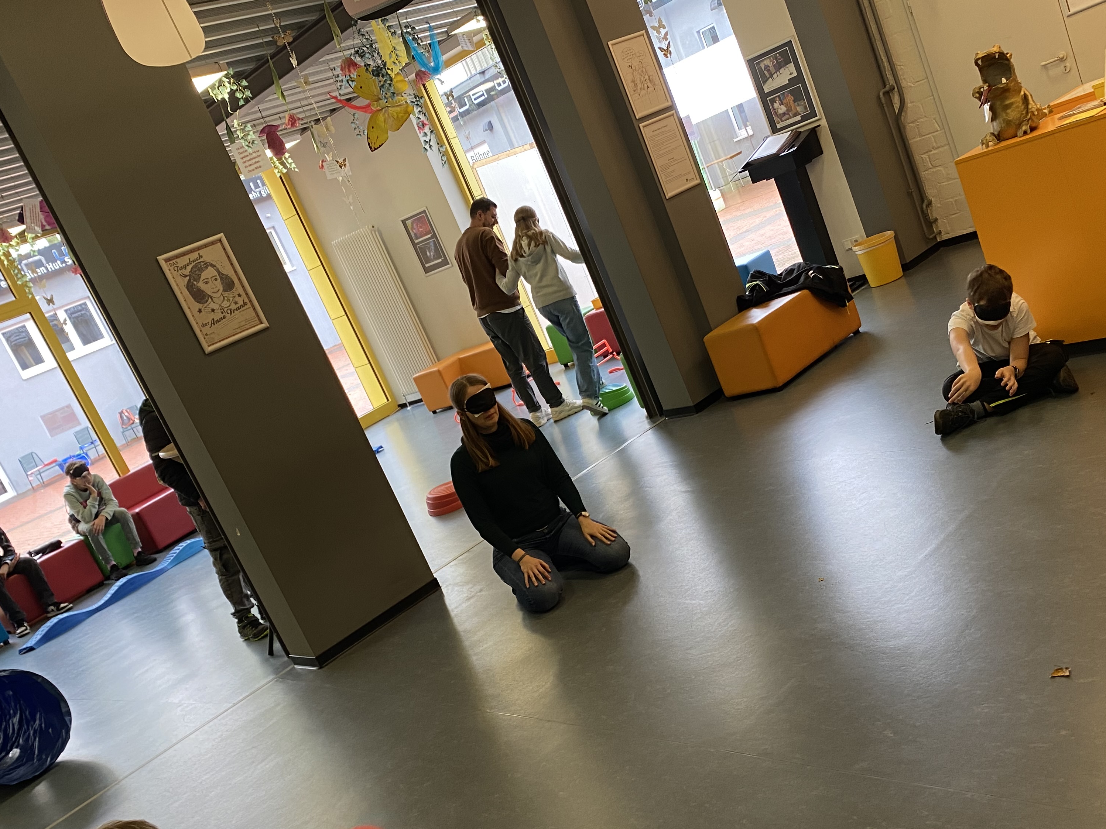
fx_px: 1118
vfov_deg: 40.6
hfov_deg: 52.5
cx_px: 607
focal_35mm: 35
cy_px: 485
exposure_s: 1/50
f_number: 1.8
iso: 100
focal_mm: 4.25
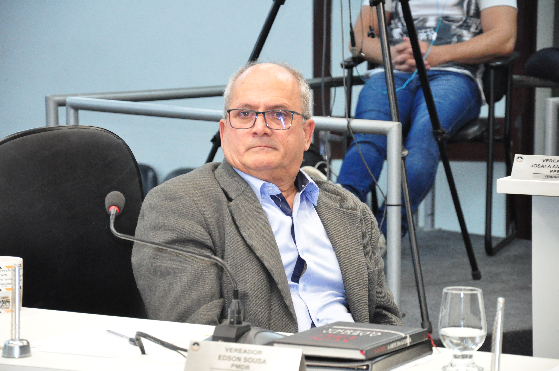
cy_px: 186
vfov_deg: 8.7
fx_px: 2443
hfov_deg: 13.1
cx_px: 280
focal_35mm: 158
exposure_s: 1/100
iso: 3200
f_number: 5.6
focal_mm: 105
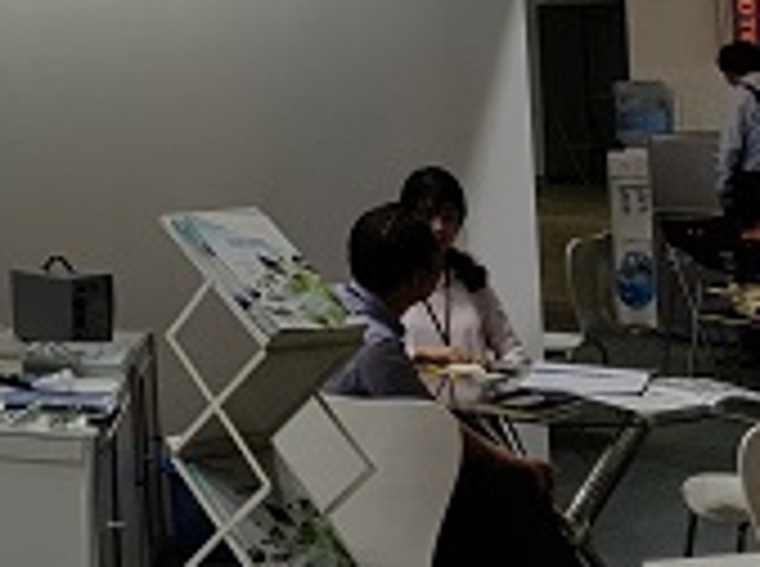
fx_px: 1621
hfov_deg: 23.4
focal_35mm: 74
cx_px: -225
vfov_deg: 19.0
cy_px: -58
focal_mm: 4.3
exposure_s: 1/258
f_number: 1.7
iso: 40
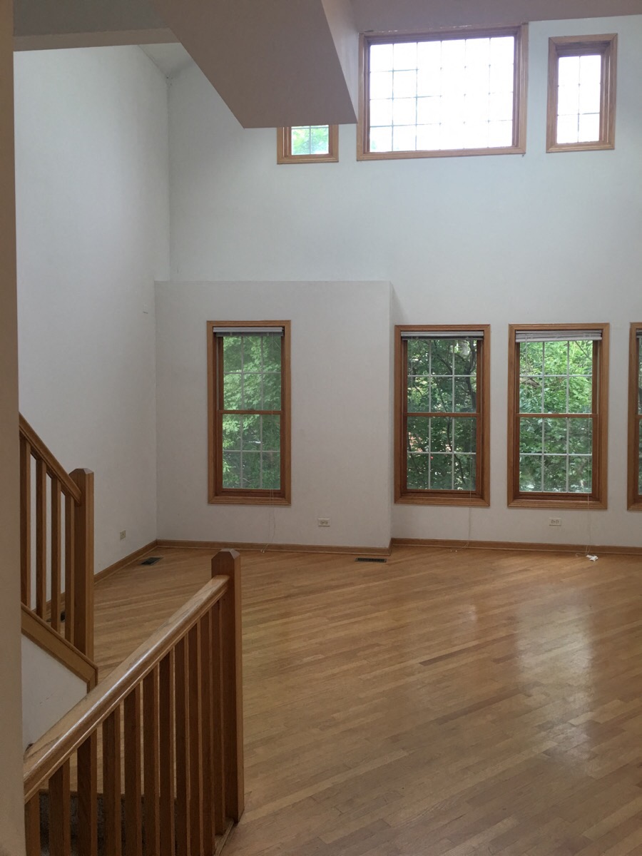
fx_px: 717
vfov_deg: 61.7
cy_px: 428
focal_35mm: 29
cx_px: 321
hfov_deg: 48.2
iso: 25
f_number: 2.2
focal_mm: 4.15
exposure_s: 1/40
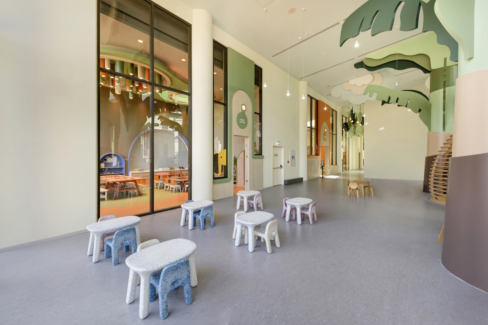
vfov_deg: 81.2
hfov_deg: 104.3
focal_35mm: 14
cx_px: 244
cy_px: 162
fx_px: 190
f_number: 11
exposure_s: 1/5
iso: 100
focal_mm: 14
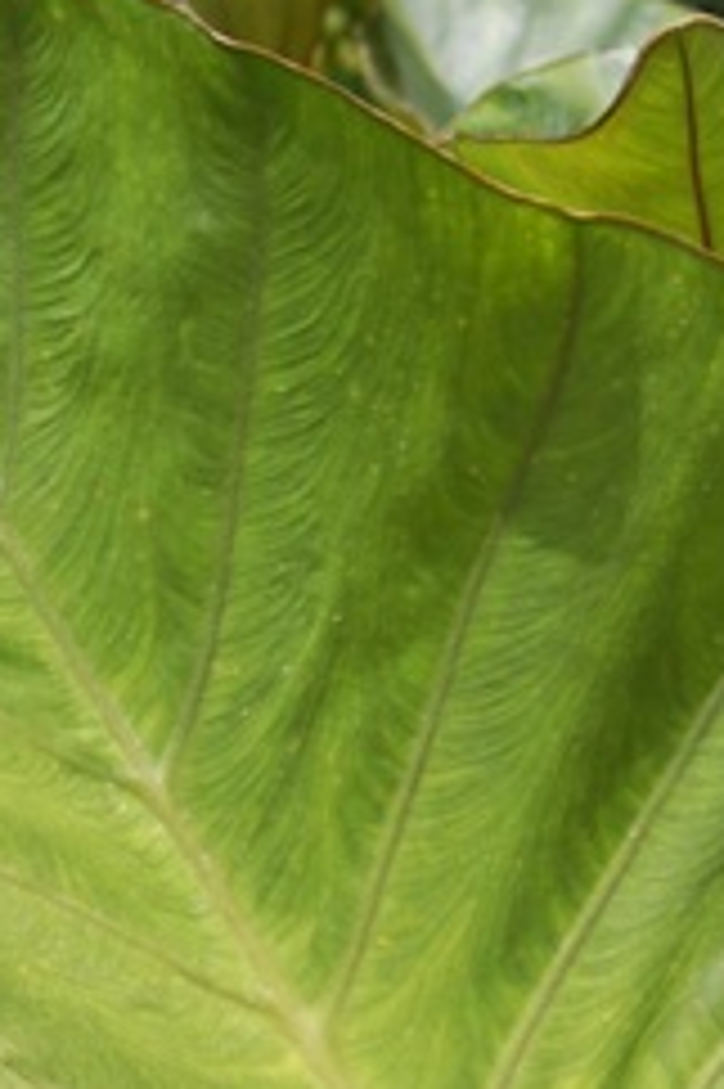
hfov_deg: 10.1
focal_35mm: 135
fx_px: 4078
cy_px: 680
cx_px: 328
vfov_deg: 15.2
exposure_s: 1/200
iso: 200
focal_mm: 34
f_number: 7.1
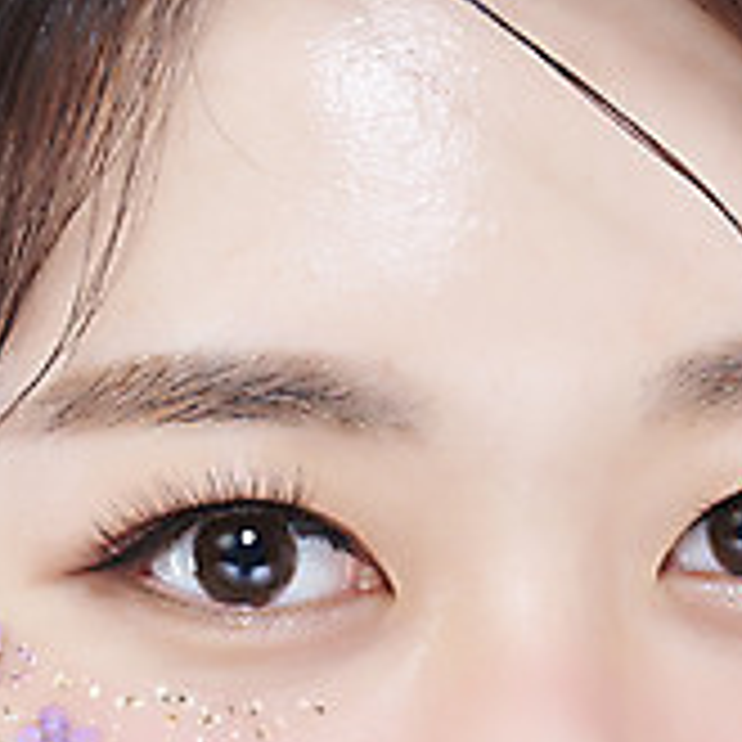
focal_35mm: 325
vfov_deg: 5.4
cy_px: 787
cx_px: 142
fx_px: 7882
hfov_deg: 5.4
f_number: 11
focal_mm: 105
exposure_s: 1/125
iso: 64
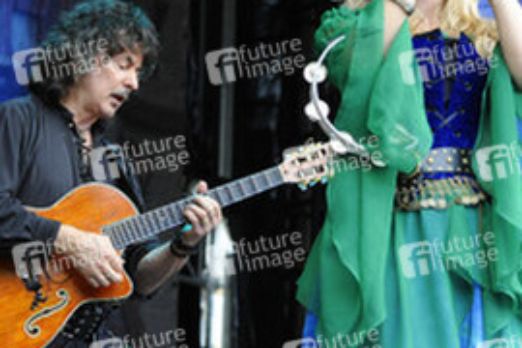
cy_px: 110
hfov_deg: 14.4
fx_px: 2059
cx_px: 281
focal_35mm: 142
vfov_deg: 9.7
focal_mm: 85
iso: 3200
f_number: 6.3
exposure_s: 1/200
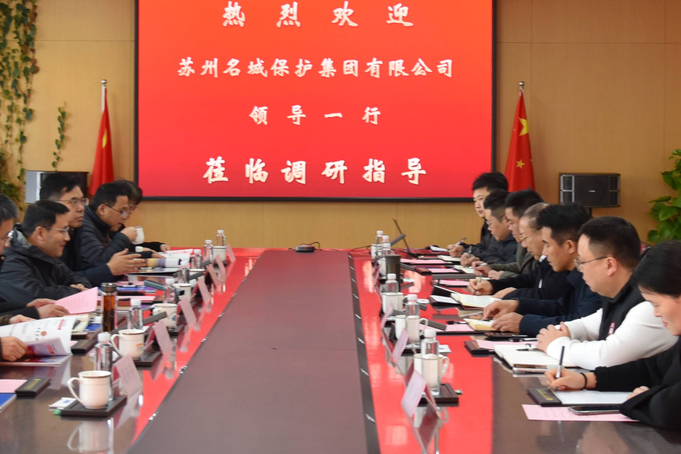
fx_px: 1343
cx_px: 310
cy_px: 142
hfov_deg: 28.4
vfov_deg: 19.1
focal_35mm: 71
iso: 1000
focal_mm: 31
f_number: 4
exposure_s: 1/60
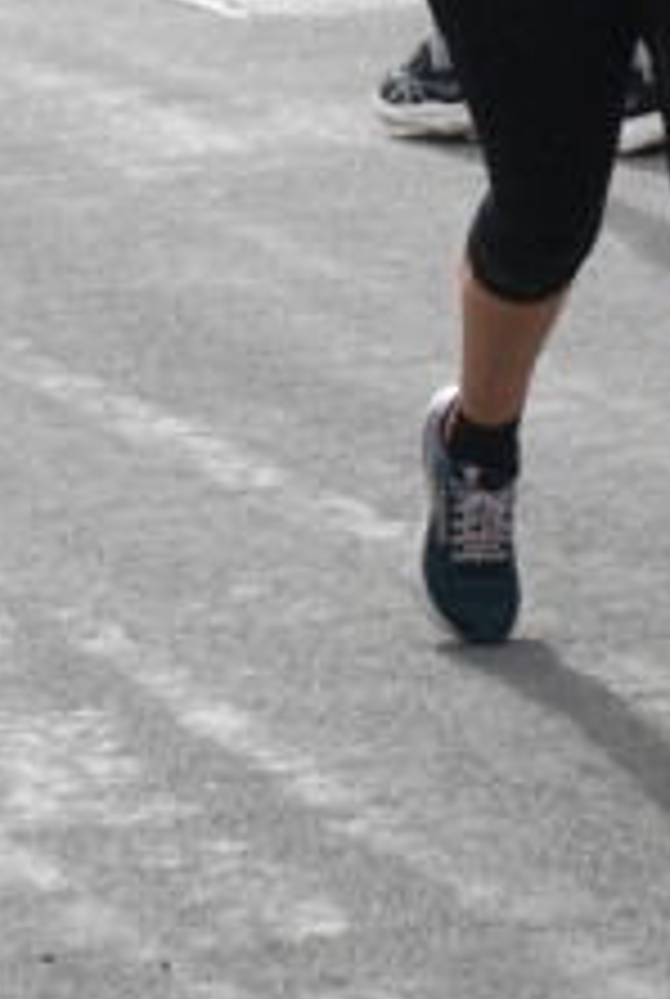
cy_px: -99
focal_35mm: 284
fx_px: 7891
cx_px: 686
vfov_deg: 7.2
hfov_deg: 4.9
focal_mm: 70
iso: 1000
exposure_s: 1/800
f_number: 5.6
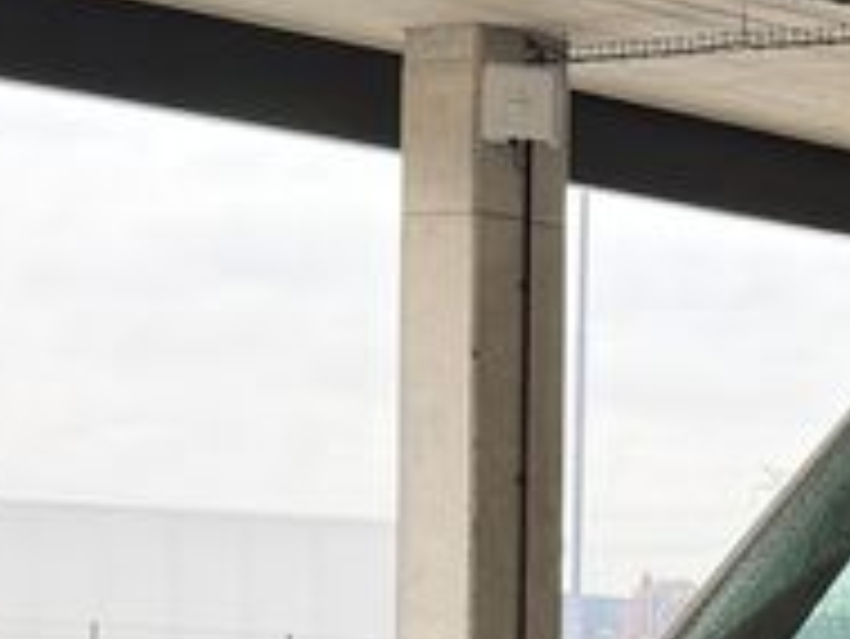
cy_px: 1112
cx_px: 1480
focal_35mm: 152
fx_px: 3735
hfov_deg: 12.0
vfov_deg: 9.4
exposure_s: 1/188
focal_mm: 6.76
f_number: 1.78
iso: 80
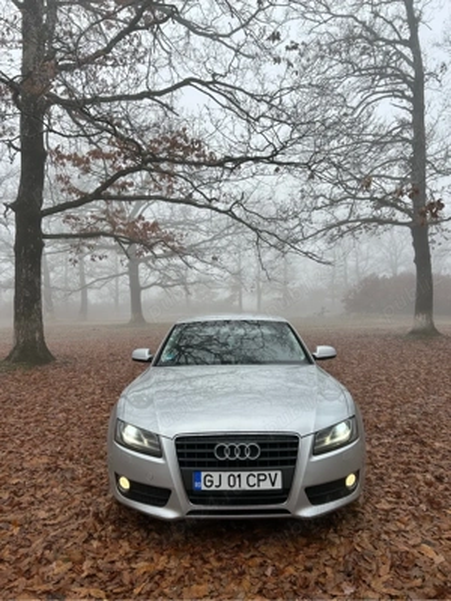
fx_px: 452
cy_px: 300
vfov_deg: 67.3
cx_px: 226
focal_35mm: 26
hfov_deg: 53.1
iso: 50
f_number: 1.5
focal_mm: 5.7
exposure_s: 1/1511
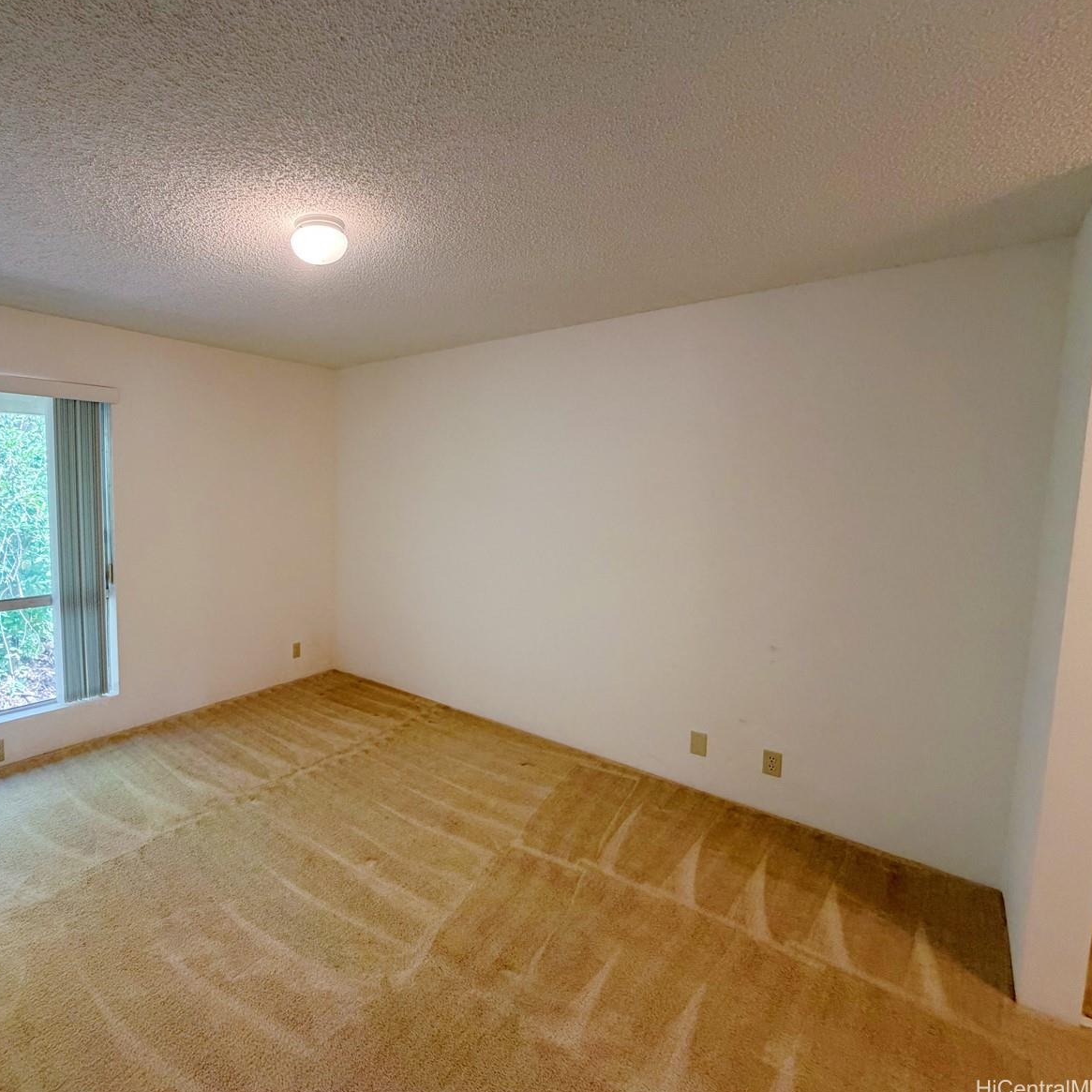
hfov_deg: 81.2
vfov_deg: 84.0
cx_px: 365
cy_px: 535
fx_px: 607
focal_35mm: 17
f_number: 2.2
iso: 250
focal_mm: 2.22
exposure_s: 1/120
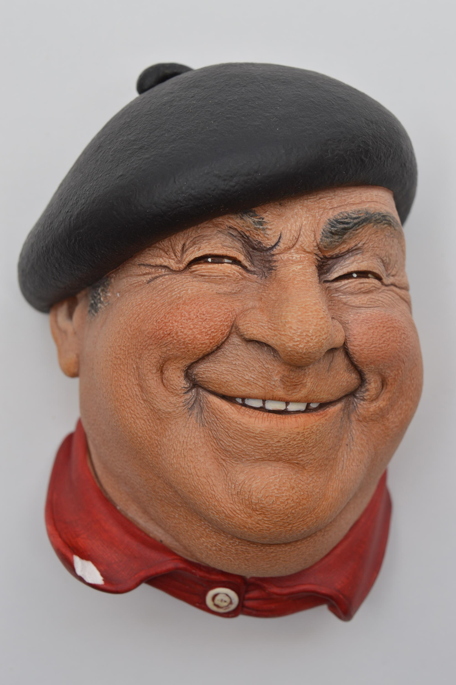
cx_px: 228
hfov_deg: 22.6
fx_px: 1142
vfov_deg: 33.4
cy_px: 342
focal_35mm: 60
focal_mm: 40
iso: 100
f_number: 9
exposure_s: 1/80
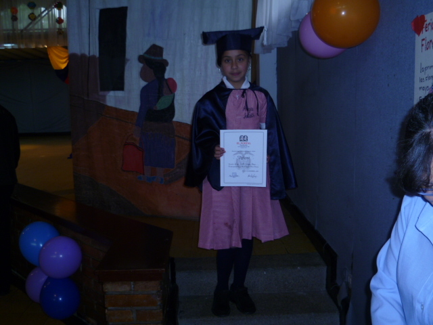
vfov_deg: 38.7
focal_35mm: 37
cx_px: 216
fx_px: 463
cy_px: 162
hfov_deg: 50.1
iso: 80
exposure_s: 1/30
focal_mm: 6.6
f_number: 3.1
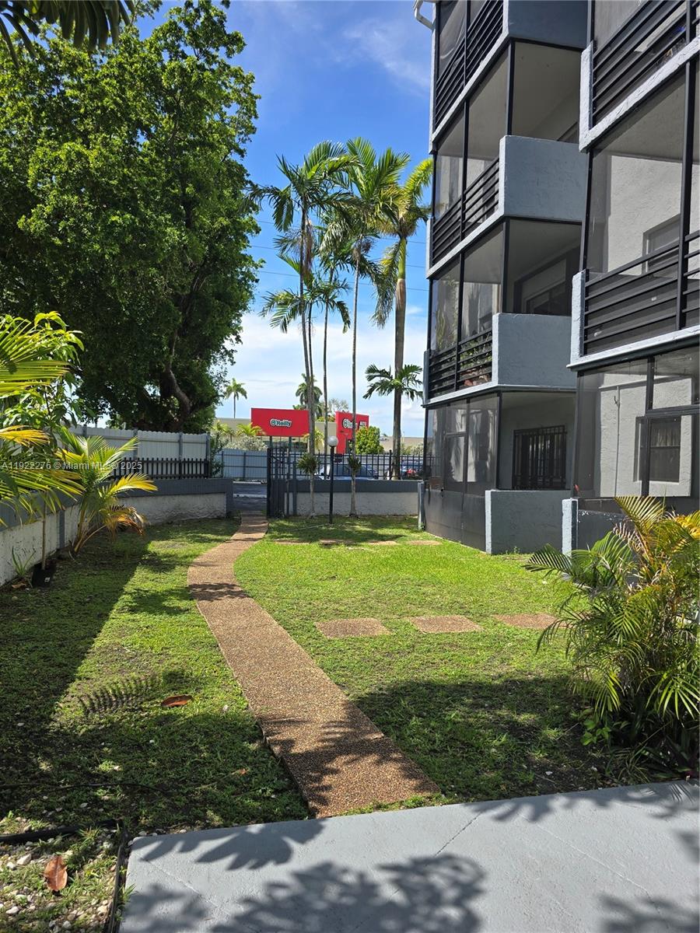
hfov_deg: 58.9
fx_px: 620
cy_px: 466
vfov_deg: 73.9
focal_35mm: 23
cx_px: 350
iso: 12
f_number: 1.7
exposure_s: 1/475
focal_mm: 6.3
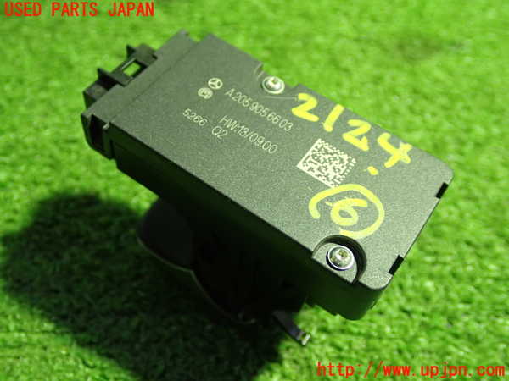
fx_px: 603
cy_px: 190
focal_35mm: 41
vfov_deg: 35.1
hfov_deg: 45.8
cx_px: 254
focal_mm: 7.31
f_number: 2.8
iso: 800
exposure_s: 1/30
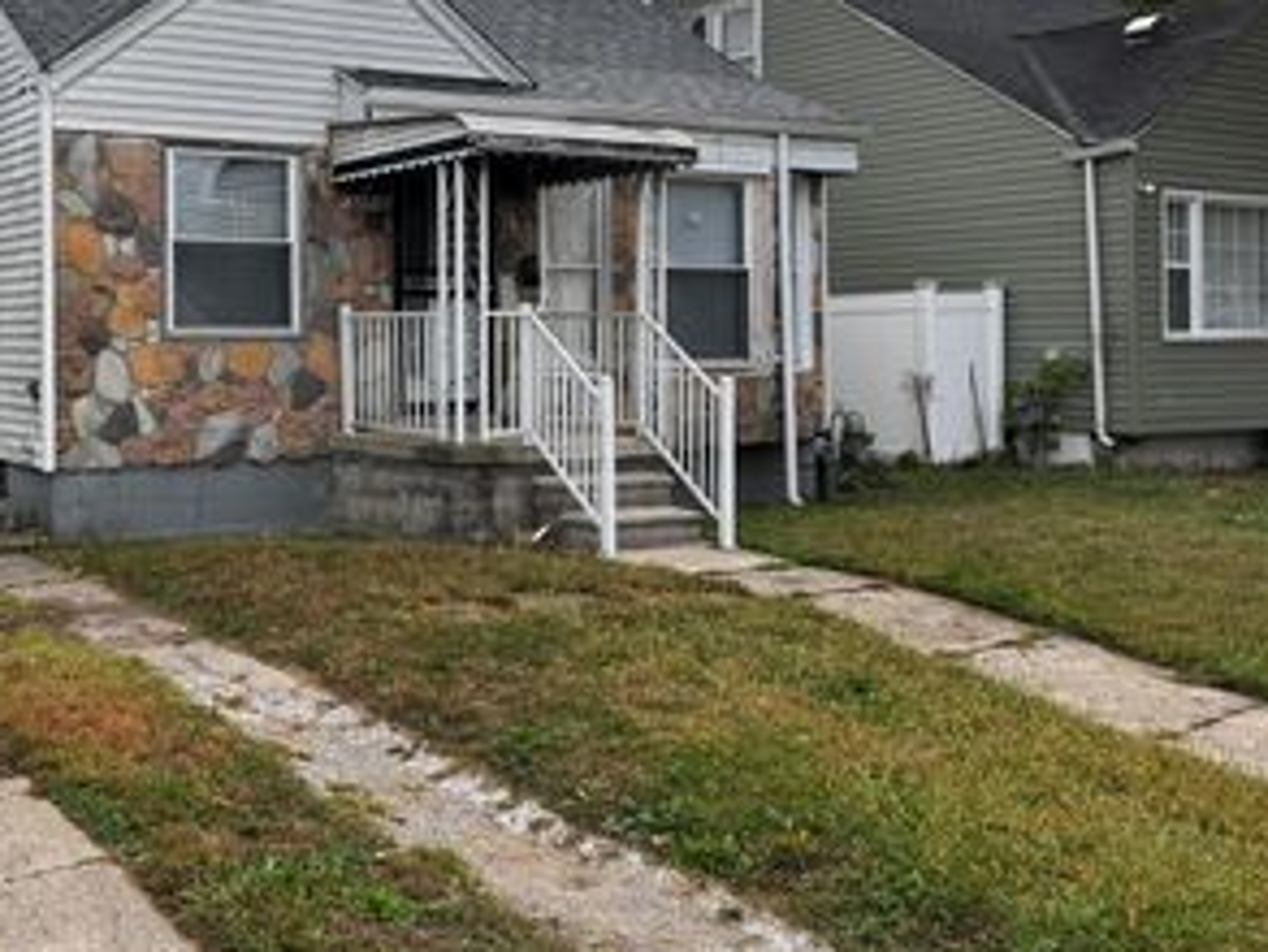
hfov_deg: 43.3
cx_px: 229
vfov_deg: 34.7
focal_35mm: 41
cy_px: 292
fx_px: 1502
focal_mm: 6.76
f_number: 1.78
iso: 80
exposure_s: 1/593
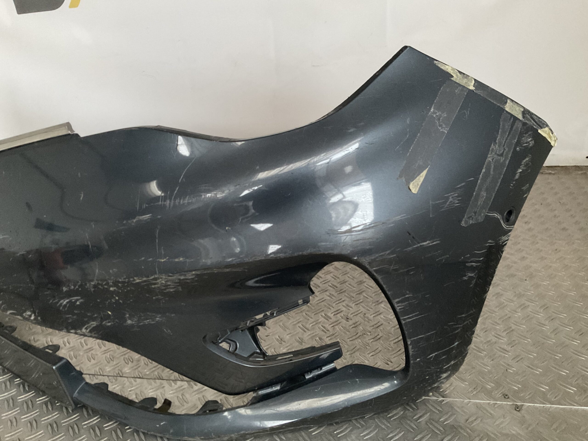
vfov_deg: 48.2
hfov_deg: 61.7
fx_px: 493
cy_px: 220
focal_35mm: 29
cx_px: 294
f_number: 1.8
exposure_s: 1/30
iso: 400
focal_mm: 3
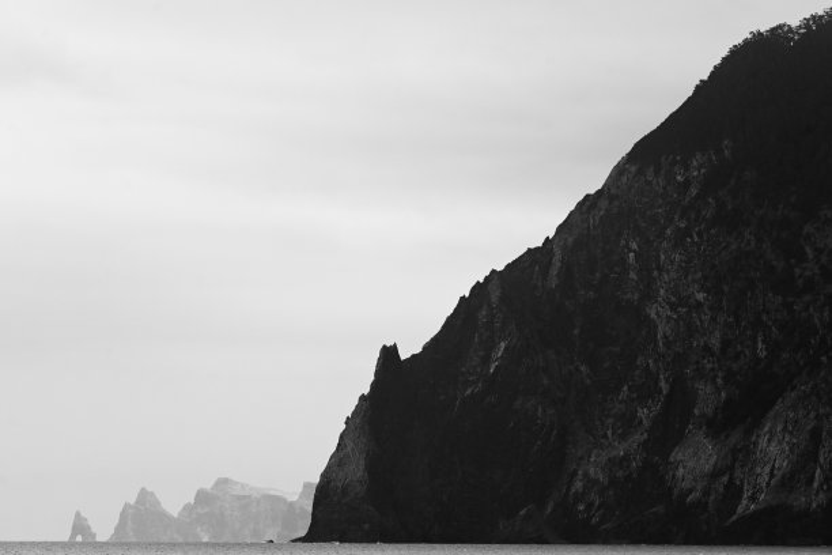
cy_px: 278
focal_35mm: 200
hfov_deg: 10.3
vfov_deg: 6.9
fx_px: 4622
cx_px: 416
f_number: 6.3
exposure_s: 1/2000
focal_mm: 200
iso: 200
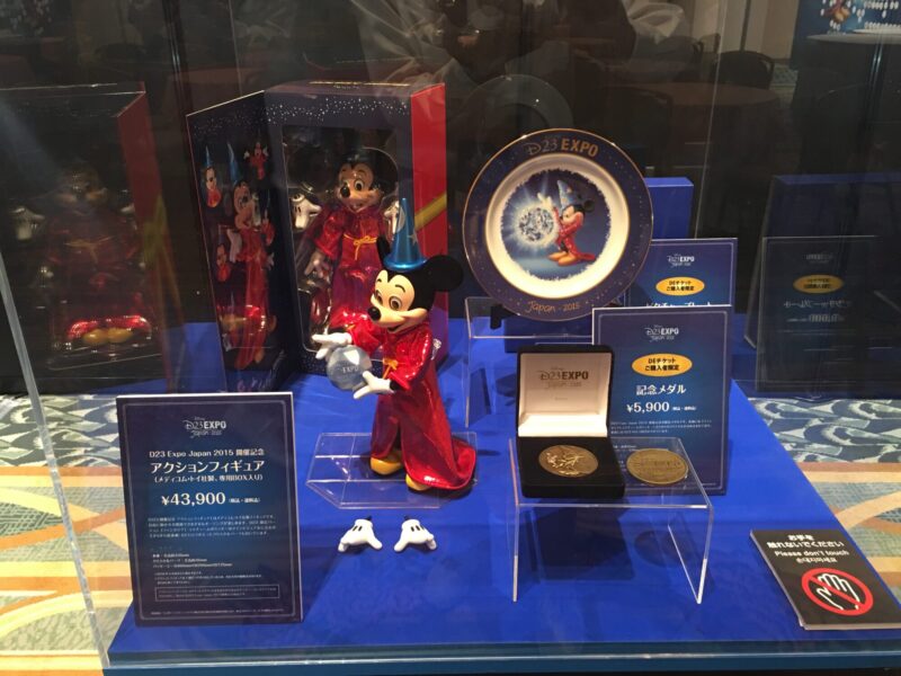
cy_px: 338
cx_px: 450
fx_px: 755
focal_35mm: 29
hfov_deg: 61.7
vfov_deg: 48.2
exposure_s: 1/15
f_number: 2.2
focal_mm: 4.15
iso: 80
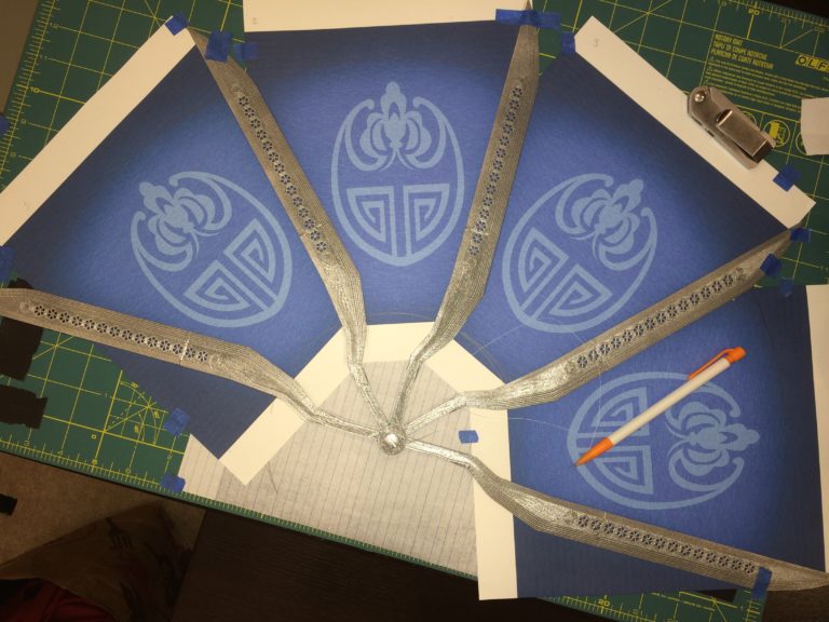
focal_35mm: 30
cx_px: 414
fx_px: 718
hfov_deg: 60.0
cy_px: 311
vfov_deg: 46.8
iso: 32
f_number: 2.2
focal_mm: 4.12
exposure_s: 1/37
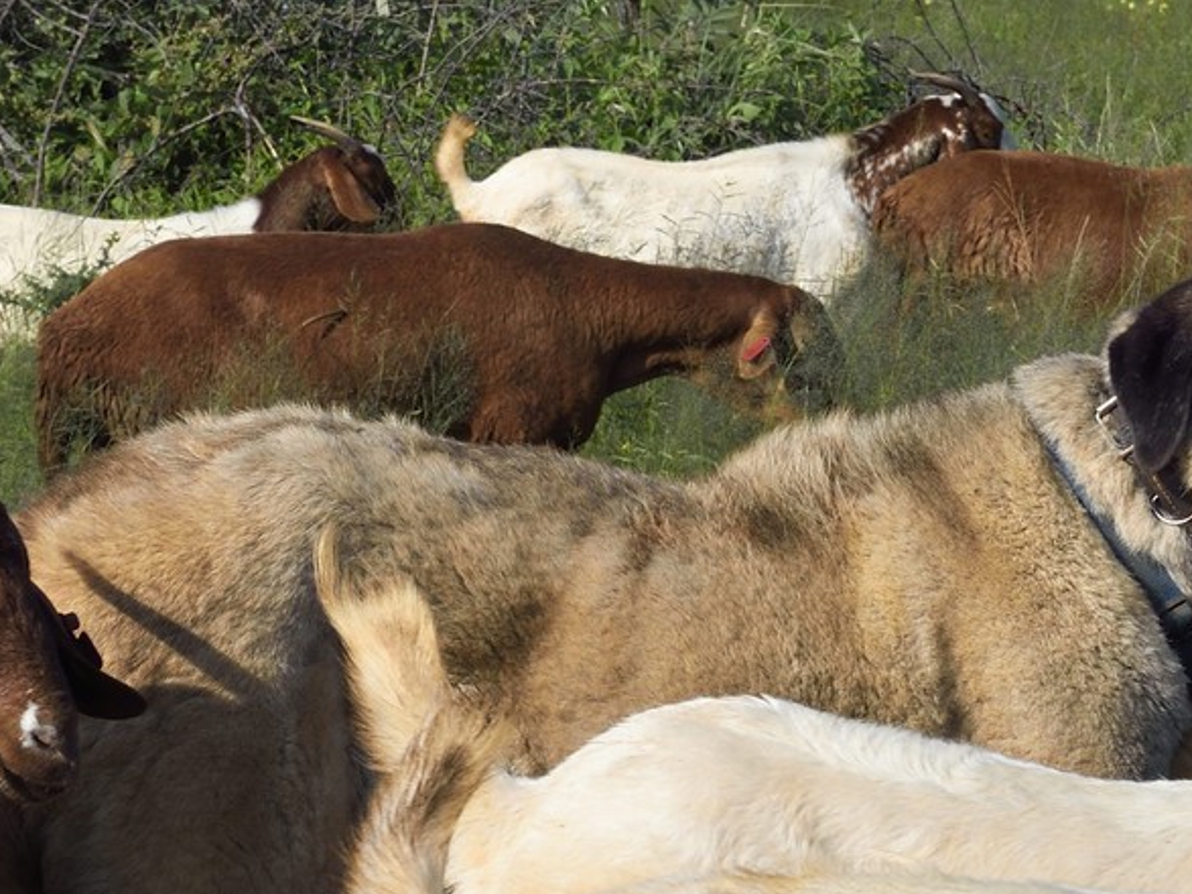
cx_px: 776
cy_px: 431
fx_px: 5233
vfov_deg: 9.8
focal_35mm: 152
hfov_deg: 13.0
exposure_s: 1/500
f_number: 18
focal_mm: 58
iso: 400
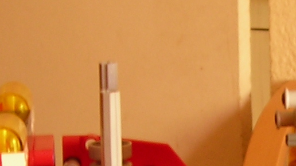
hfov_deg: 10.1
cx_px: 386
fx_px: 1632
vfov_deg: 5.7
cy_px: 358
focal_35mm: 208
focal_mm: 6.3
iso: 50
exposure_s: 1/5.5
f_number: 3.2
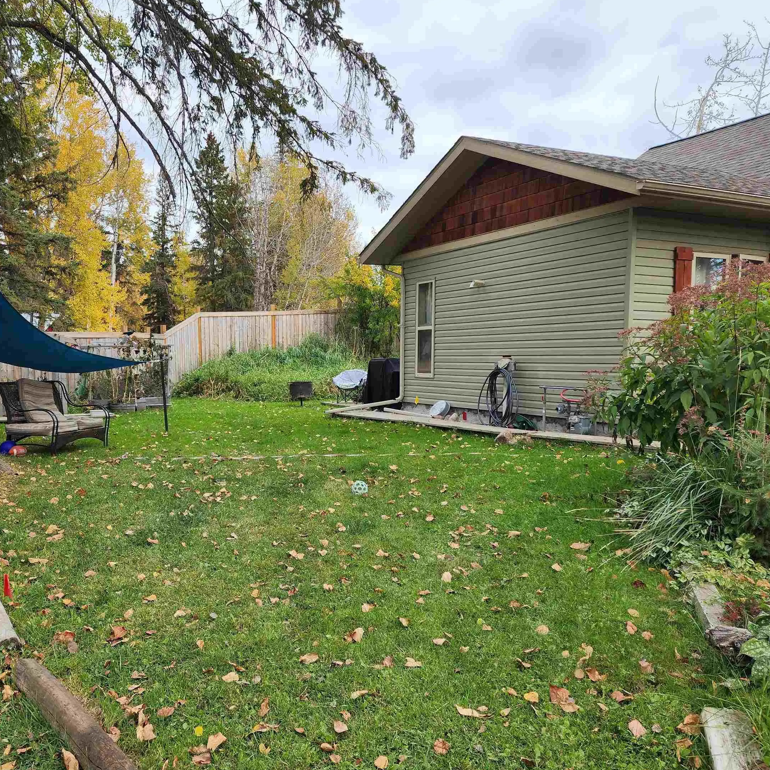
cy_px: 401
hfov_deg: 55.2
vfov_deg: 55.6
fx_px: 730
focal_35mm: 29
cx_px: 305
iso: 12
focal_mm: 6.4
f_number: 1.8
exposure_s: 1/427
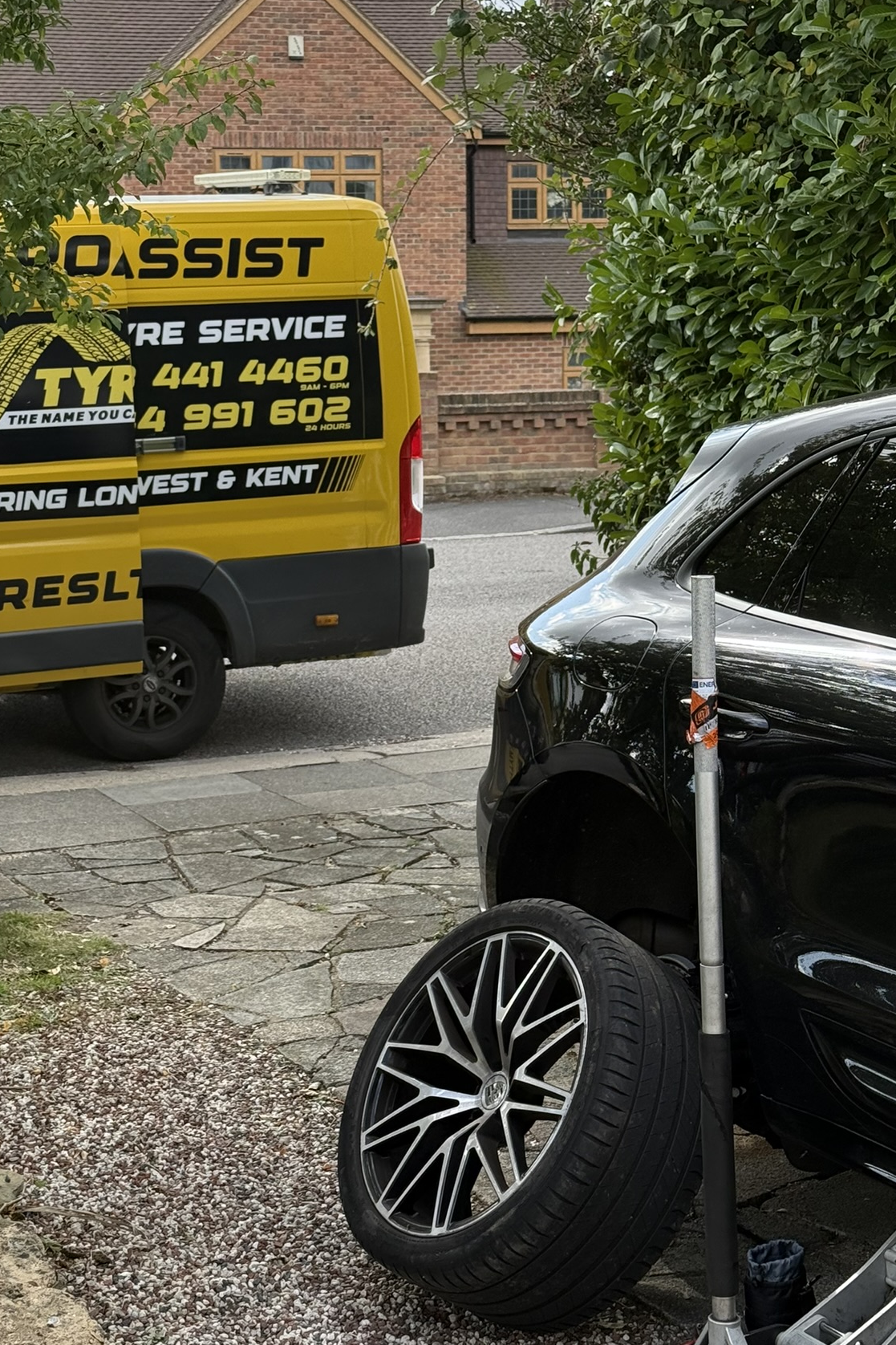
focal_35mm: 61
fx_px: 2278
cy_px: 544
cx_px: 381
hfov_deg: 22.2
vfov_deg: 32.8
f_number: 1.78
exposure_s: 1/917
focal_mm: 6.76
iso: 100
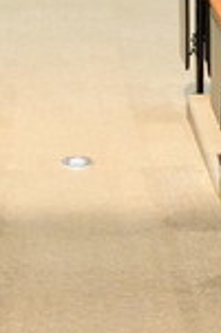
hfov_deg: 11.7
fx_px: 1073
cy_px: -146
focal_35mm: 116
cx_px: 62
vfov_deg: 16.3
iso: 50
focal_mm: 4
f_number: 1.8
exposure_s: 1/15
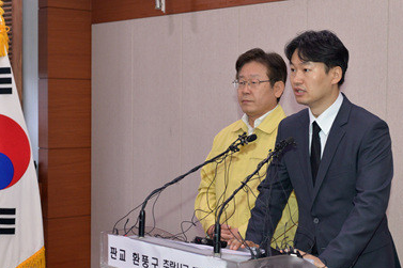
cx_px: 231
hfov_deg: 28.8
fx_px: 783
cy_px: 144
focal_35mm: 70
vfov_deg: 19.4
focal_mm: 48
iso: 1600
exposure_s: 1/160
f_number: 5
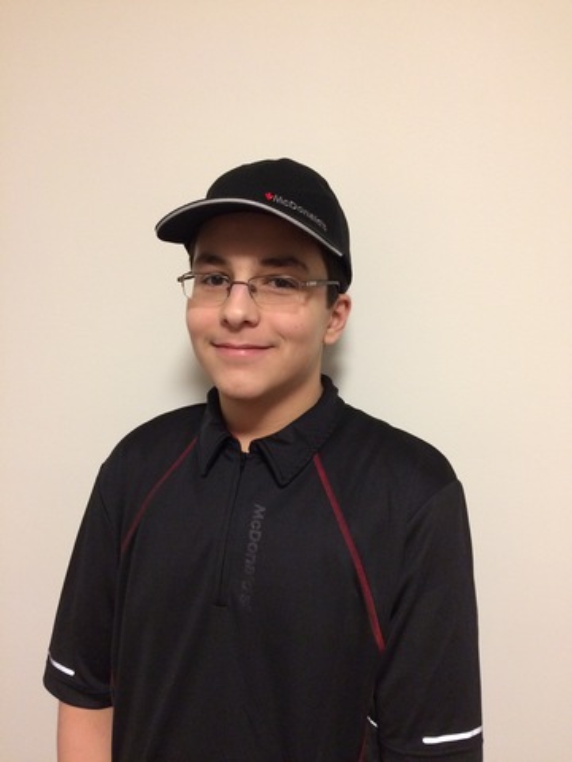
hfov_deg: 48.2
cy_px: 381
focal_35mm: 29
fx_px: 639
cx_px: 286
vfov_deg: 61.7
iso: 250
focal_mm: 4.15
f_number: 2.2
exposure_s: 1/30
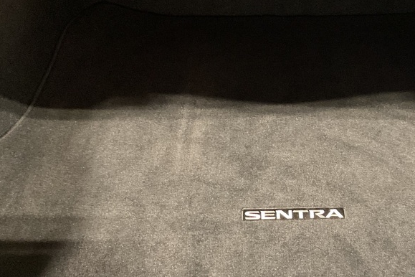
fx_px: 576
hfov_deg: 39.0
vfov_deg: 26.8
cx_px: 285
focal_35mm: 50
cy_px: 187
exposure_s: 1/25
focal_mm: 3
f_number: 1.8
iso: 500
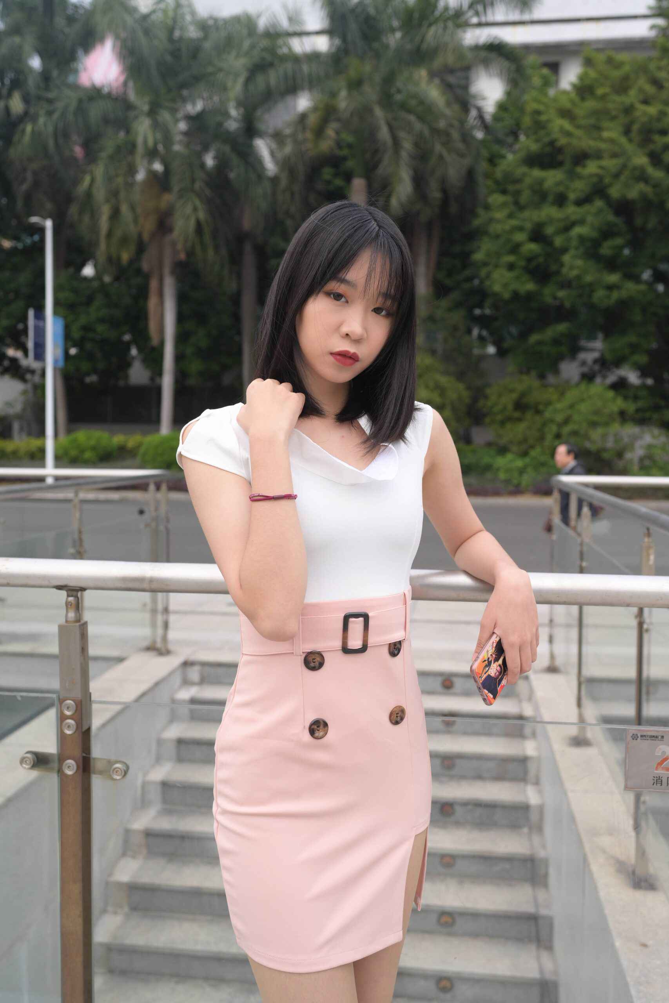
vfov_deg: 54.4
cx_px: 334
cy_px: 502
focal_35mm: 35
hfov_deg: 37.9
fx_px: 975
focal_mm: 35
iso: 400
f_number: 4
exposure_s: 1/1250
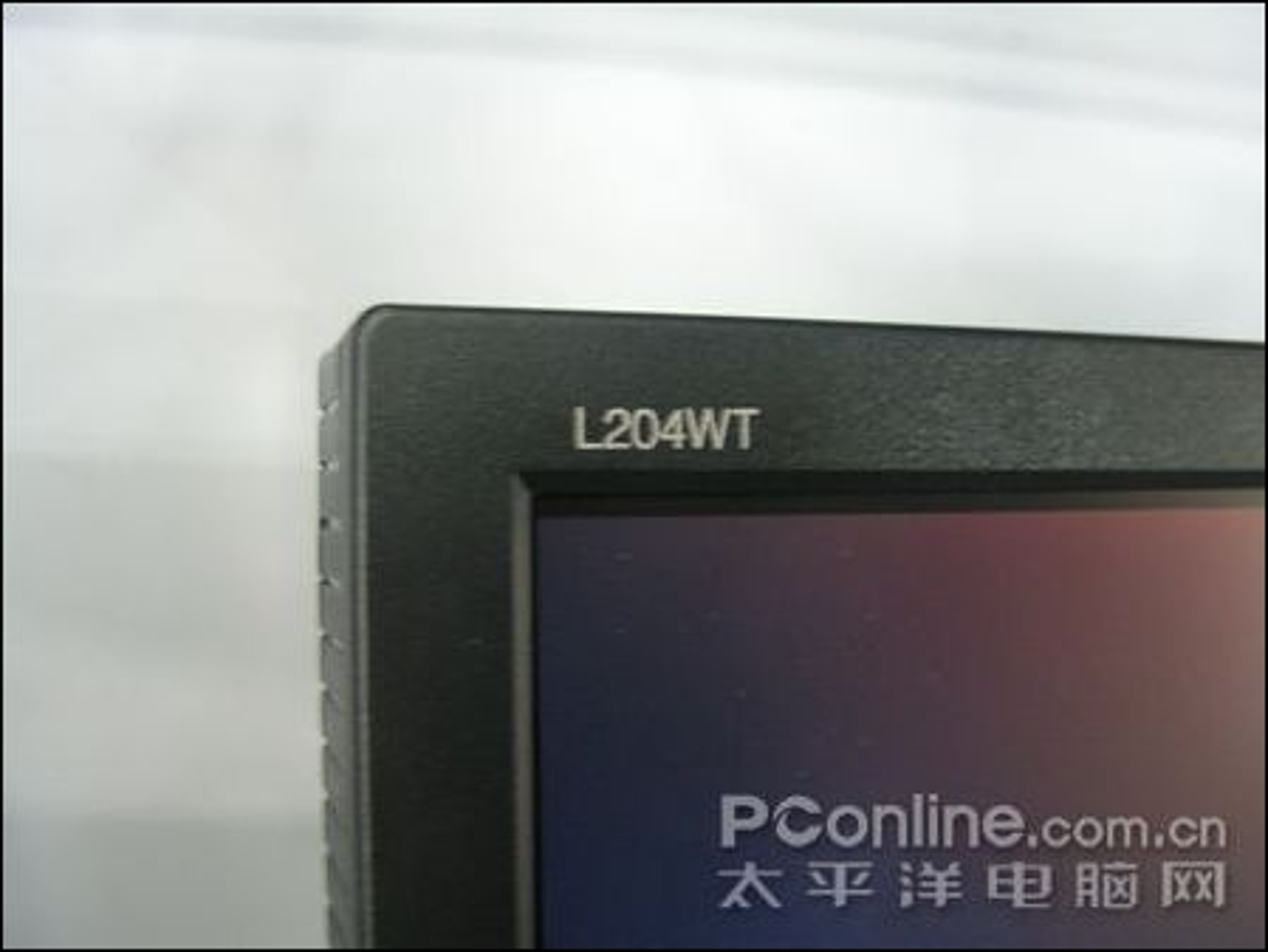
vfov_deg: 39.7
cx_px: 634
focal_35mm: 36
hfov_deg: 51.3
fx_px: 1319
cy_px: 476
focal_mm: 6
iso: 200
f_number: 3.2
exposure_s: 1/2.5
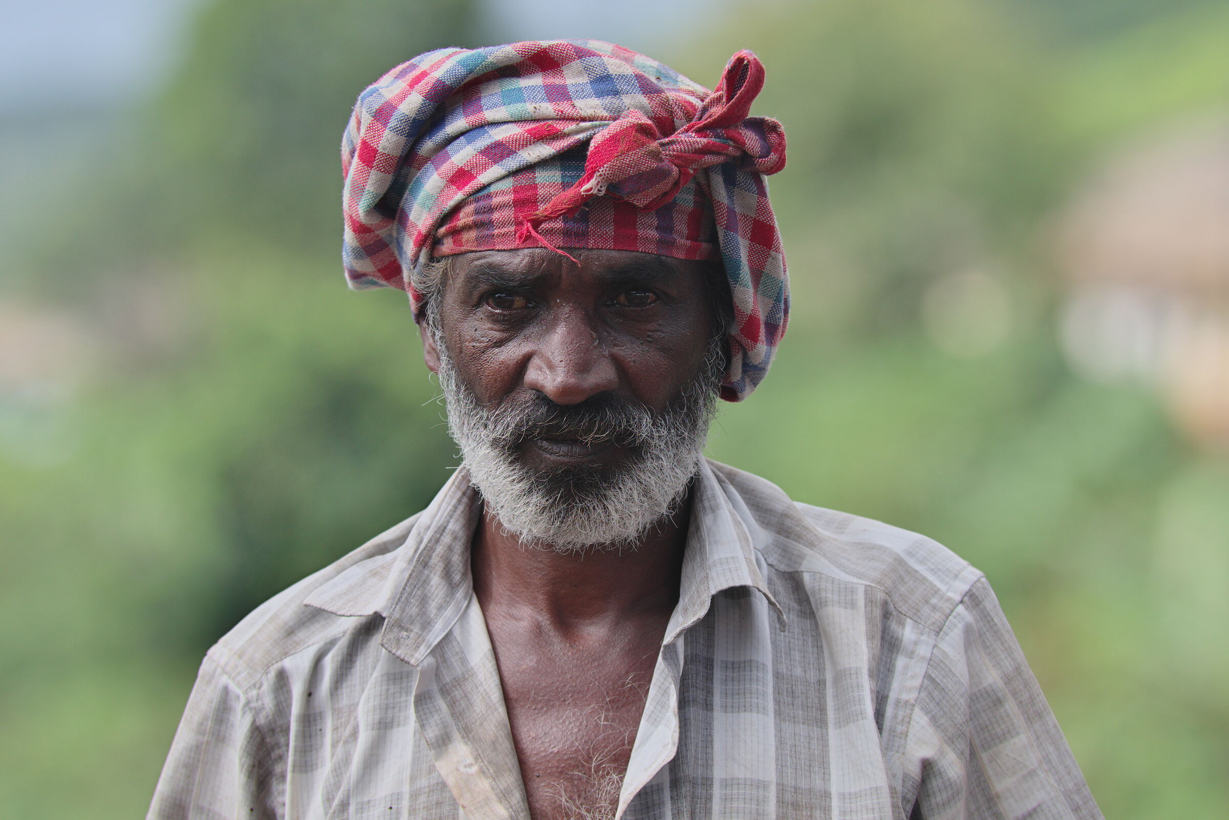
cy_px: 410
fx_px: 6830
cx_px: 614
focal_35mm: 200
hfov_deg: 10.3
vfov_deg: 6.9
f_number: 4.5
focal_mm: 200
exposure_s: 1/1600
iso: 400
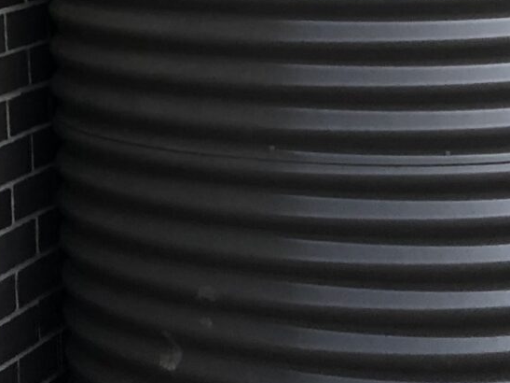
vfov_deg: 10.8
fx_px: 1930
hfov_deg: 12.3
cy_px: -216
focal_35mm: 131
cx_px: -667
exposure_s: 1/30
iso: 25
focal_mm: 4
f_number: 1.8
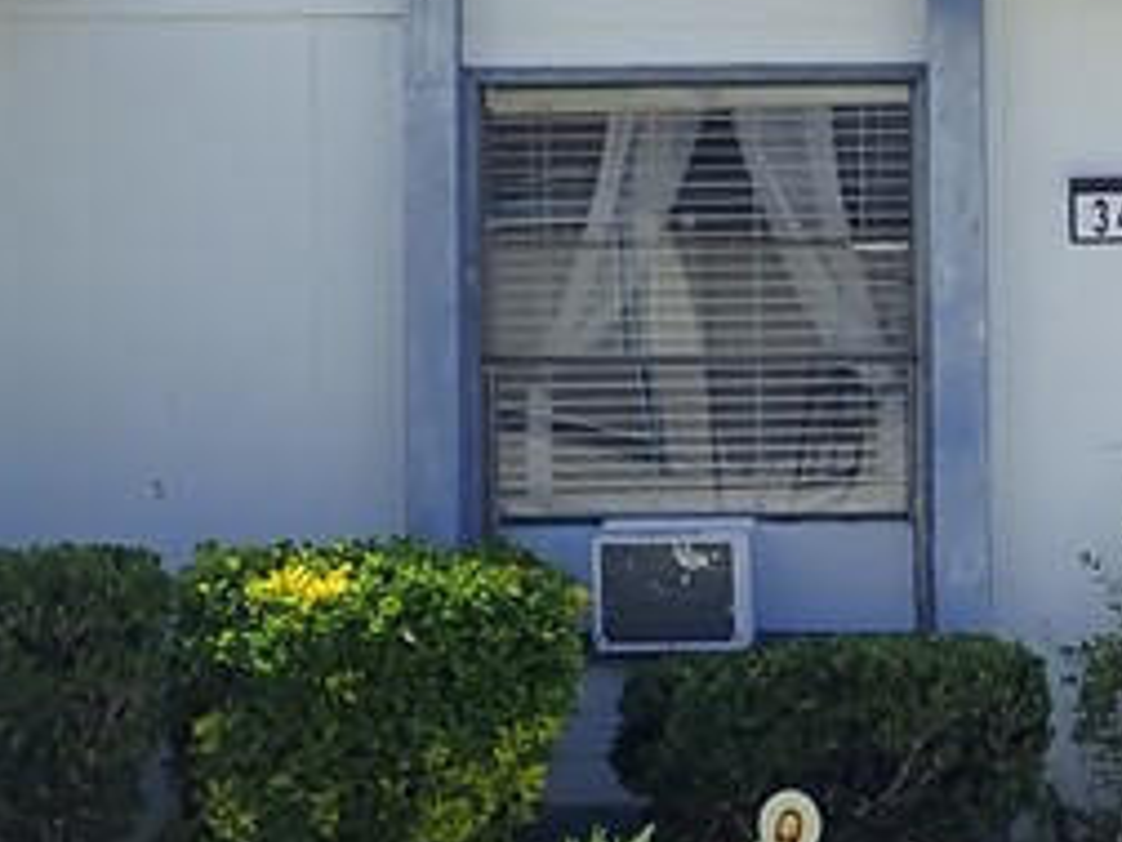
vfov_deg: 11.4
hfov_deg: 14.9
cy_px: 428
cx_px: 1122
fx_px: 4214
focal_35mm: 130
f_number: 9
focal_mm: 5.87
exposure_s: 1/160
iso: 100
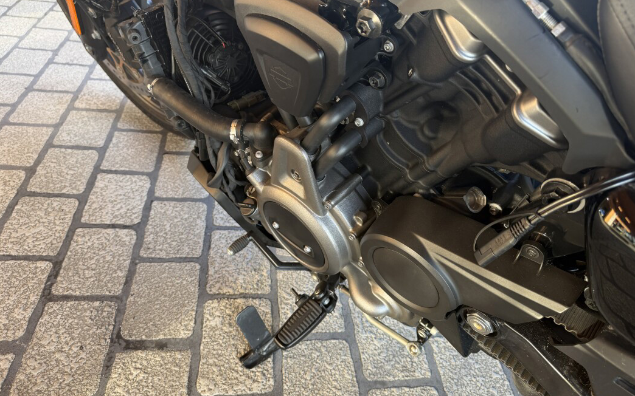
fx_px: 450
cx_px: 313
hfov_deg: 70.4
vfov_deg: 47.5
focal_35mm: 26
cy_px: 177
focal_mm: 6.76
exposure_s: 1/121
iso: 64
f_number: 1.78
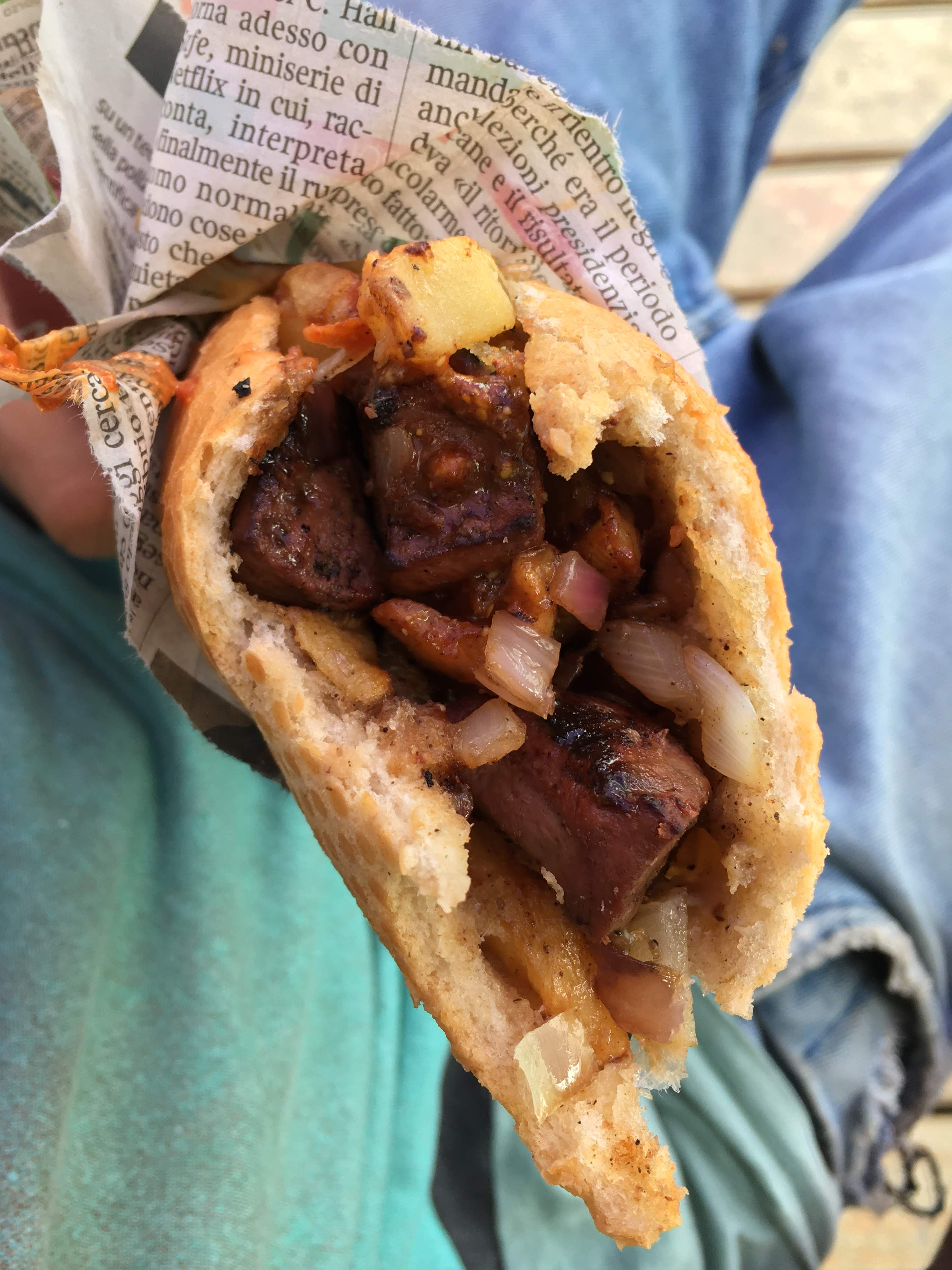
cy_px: 608
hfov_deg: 44.1
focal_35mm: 32
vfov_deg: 56.8
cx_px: 430
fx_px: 1173
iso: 32
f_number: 2.2
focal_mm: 4.15
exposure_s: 1/100
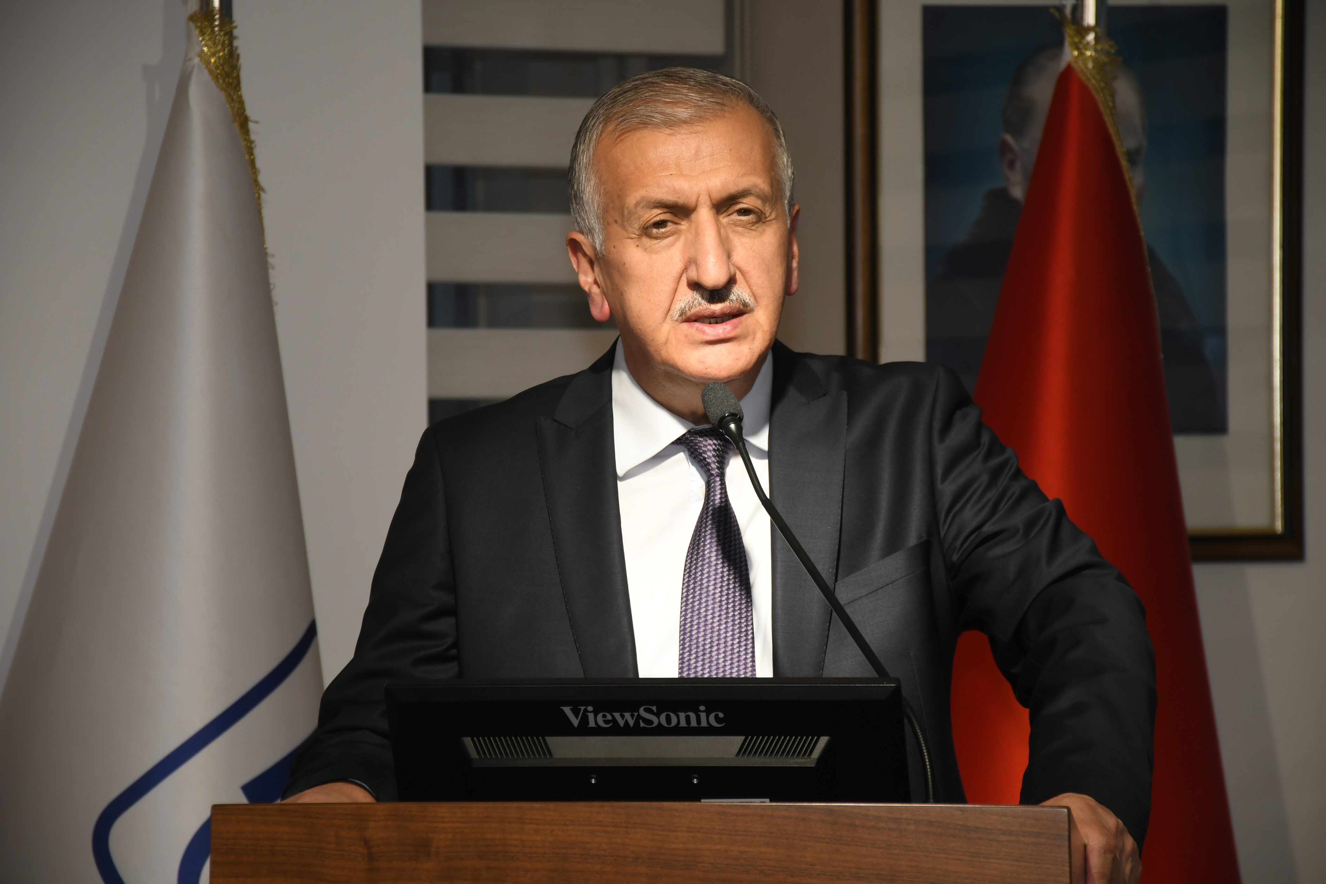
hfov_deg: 13.7
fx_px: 5525
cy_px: 442
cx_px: 663
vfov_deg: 9.1
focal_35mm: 150
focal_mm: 100
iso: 500
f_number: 5.6
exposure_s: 1/100
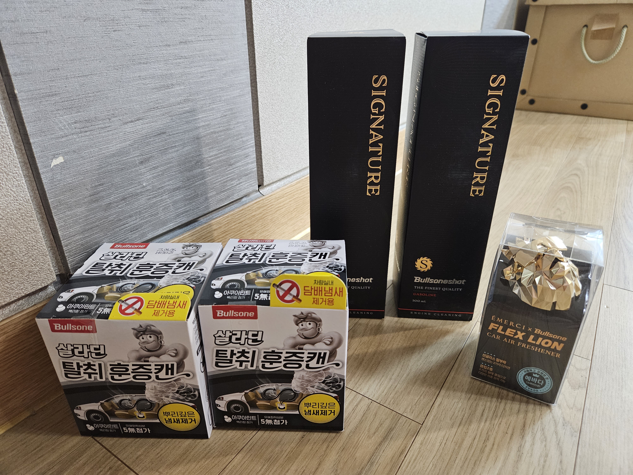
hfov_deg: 73.9
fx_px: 421
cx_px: 316
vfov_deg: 58.9
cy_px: 238
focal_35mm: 23
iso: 640
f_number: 1.8
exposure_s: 1/40
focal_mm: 5.4
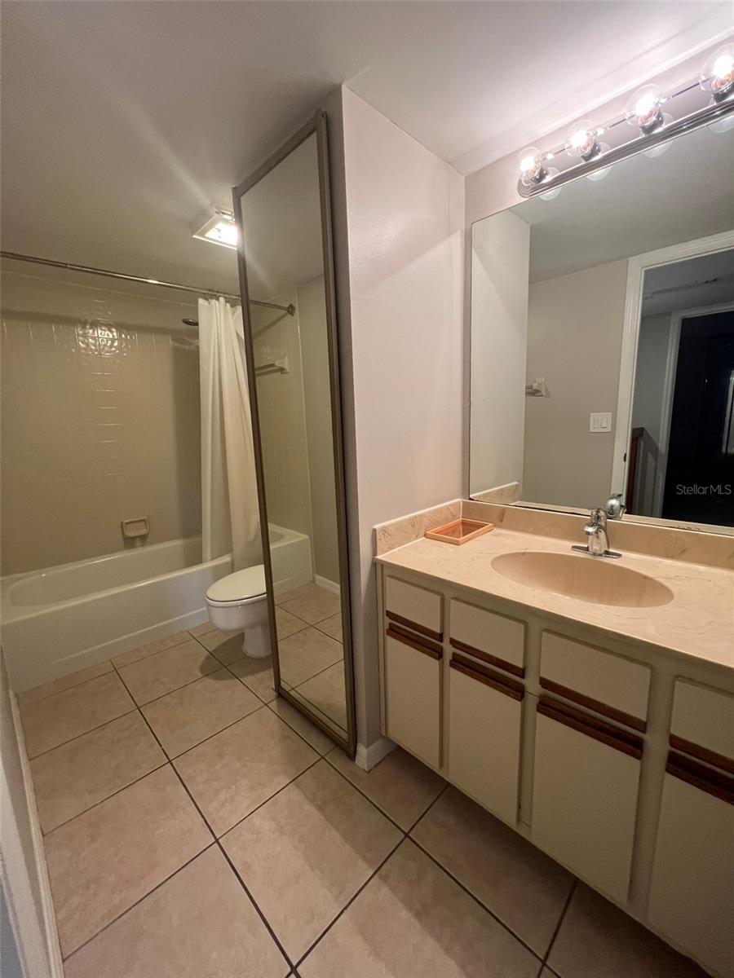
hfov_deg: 89.9
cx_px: 367
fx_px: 368
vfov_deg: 106.2
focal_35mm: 13
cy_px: 489
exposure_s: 1/120
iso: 250
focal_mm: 1.57
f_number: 1.8
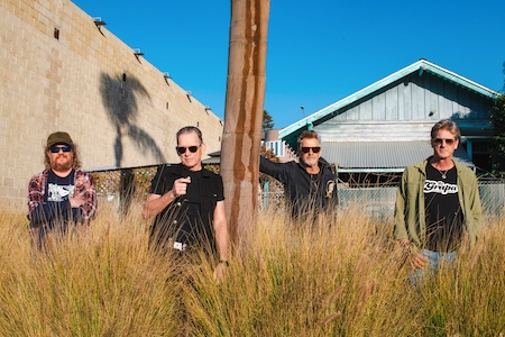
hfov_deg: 54.4
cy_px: 168
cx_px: 252
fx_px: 491
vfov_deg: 37.9
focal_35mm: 35
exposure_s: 1/500
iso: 800
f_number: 11
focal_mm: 35
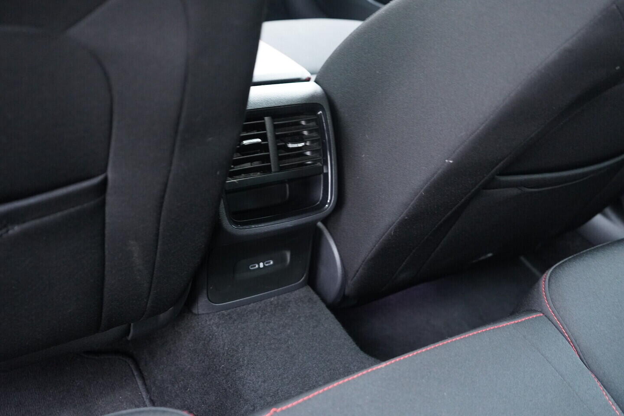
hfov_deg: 53.1
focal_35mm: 36
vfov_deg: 36.9
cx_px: 312
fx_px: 624
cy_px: 208
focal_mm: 24
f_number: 2.8
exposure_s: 1/40
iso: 2500
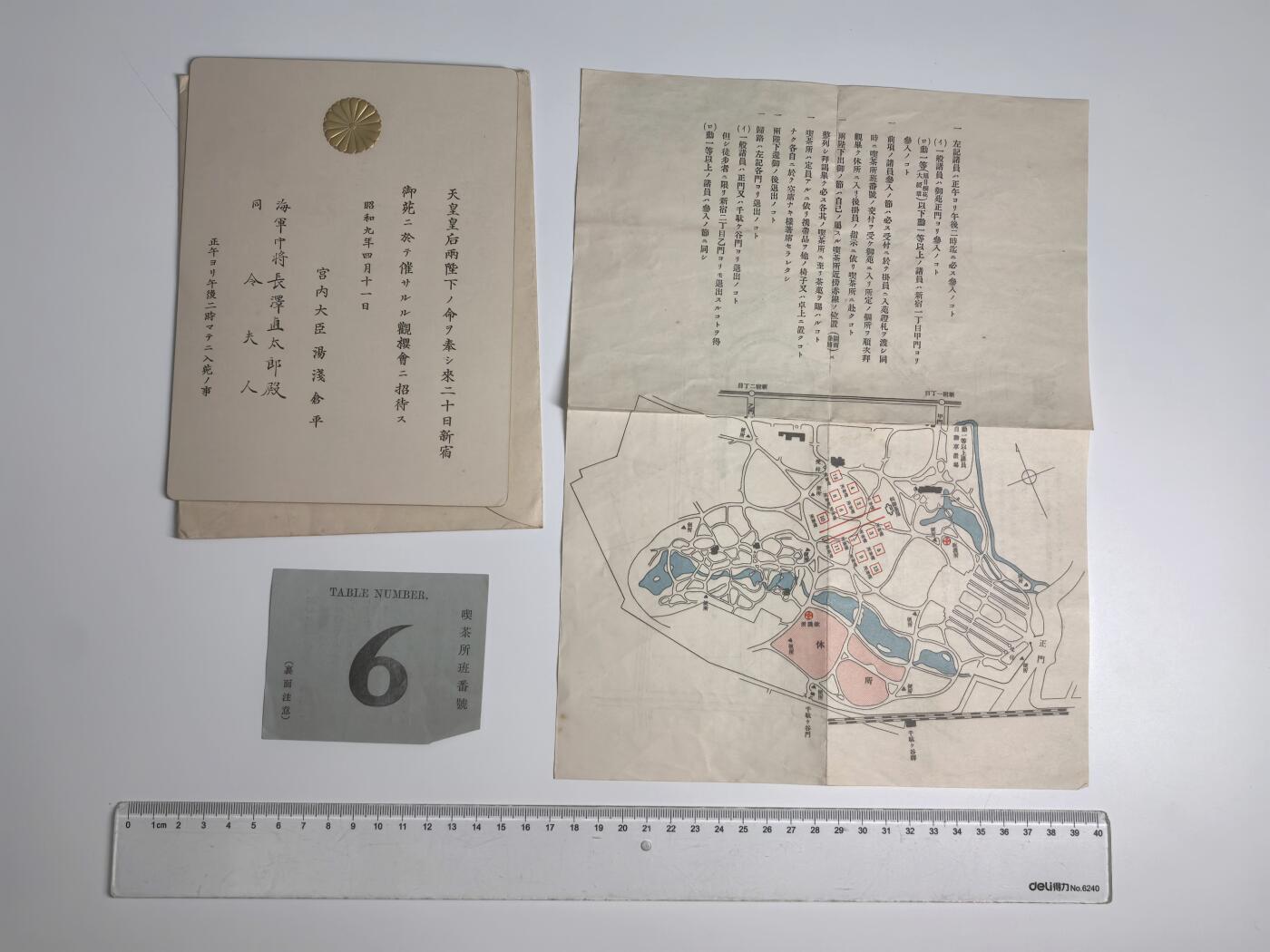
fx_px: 1321
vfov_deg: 39.7
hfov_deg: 51.4
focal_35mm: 36
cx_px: 635
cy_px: 476
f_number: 4
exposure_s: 1/100
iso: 100
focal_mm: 5.75
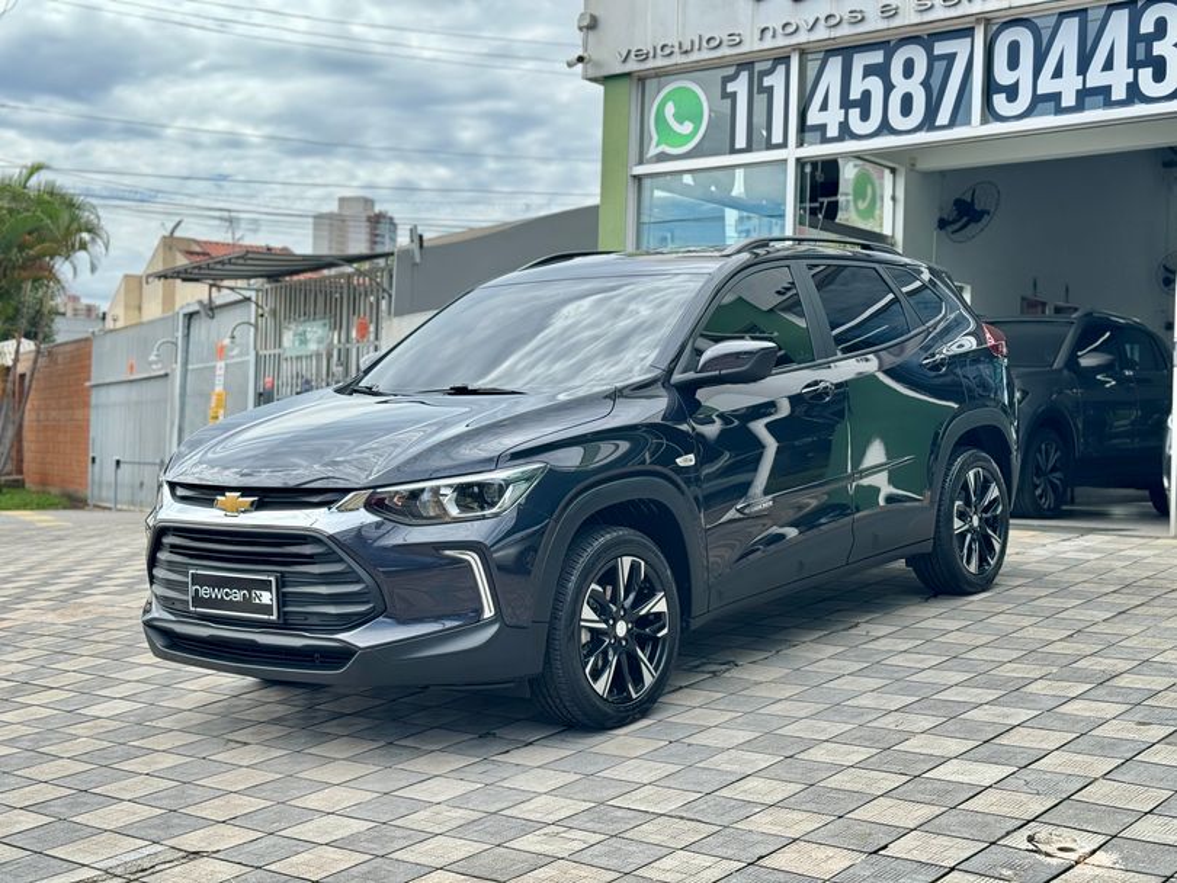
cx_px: 588
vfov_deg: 30.3
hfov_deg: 39.6
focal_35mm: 48
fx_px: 1633
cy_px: 442
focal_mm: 6.76
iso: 64
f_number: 1.78
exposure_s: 1/1524
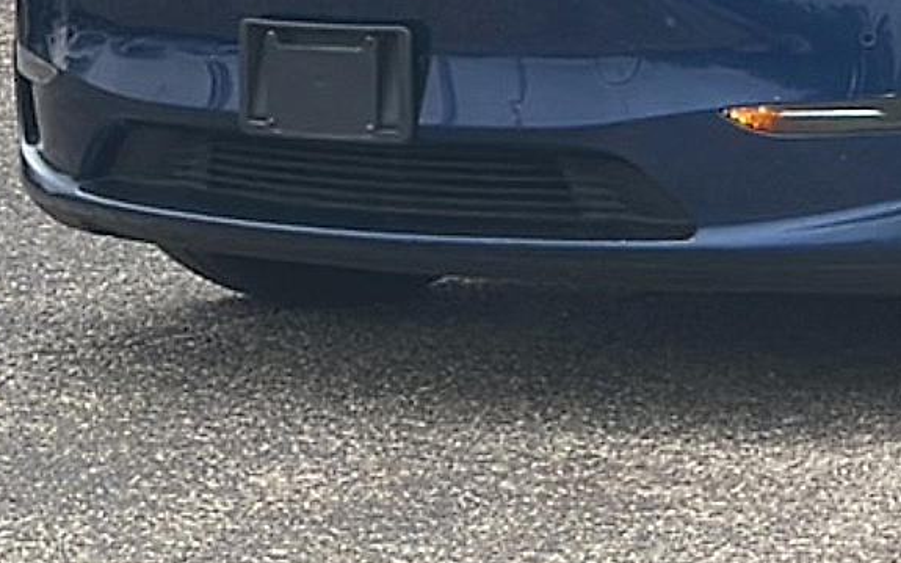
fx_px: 4492
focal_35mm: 183
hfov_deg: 11.2
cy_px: -238
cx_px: 1084
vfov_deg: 7.1
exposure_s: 1/1245
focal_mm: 6.86
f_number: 1.78
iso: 64
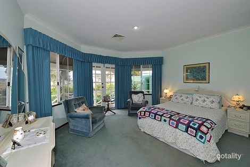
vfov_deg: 81.2
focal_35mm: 14
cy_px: 84
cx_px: 125
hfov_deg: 104.3
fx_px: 97
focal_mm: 14
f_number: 14
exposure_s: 1/15
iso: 200
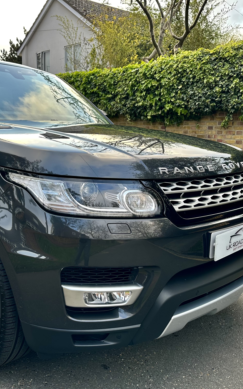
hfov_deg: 36.8
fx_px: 360
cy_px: 194
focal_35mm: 34
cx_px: 76
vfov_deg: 56.7
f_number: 1.78
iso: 80
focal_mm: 6.86
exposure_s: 1/204
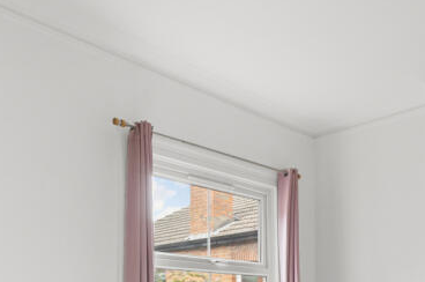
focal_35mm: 39
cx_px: 364
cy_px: 288
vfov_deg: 31.3
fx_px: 460
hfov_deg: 45.9
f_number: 16
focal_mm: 14
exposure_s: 1.3
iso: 200
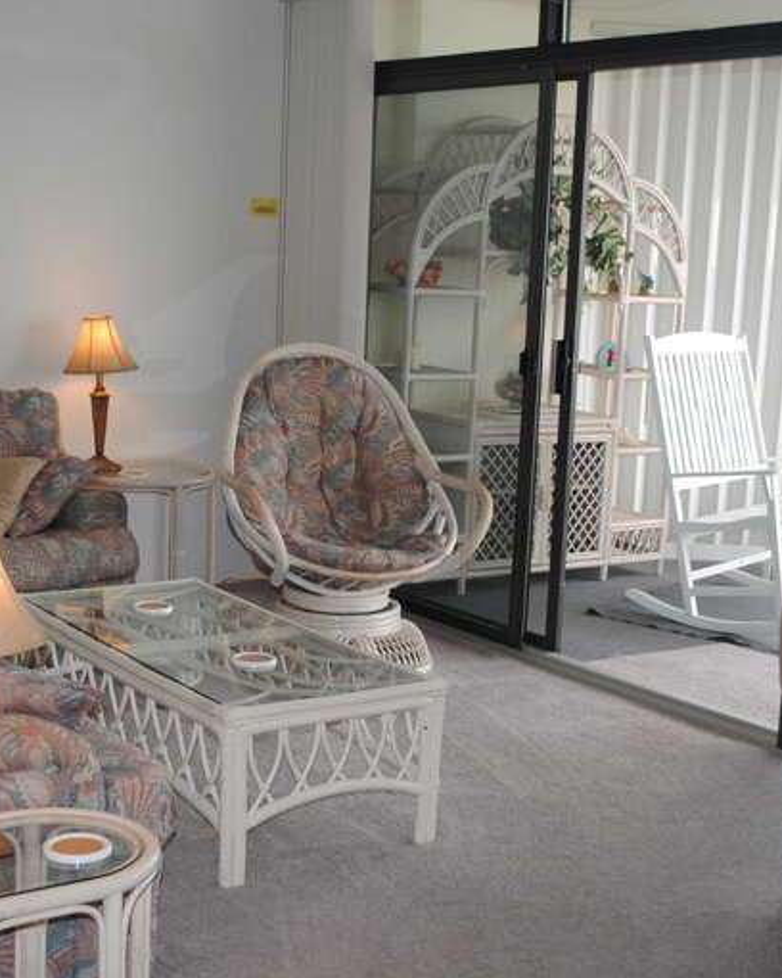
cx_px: 348
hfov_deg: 27.6
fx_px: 1591
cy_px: 489
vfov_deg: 34.2
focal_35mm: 55
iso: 200
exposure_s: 1/125
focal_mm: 26
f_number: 4.2
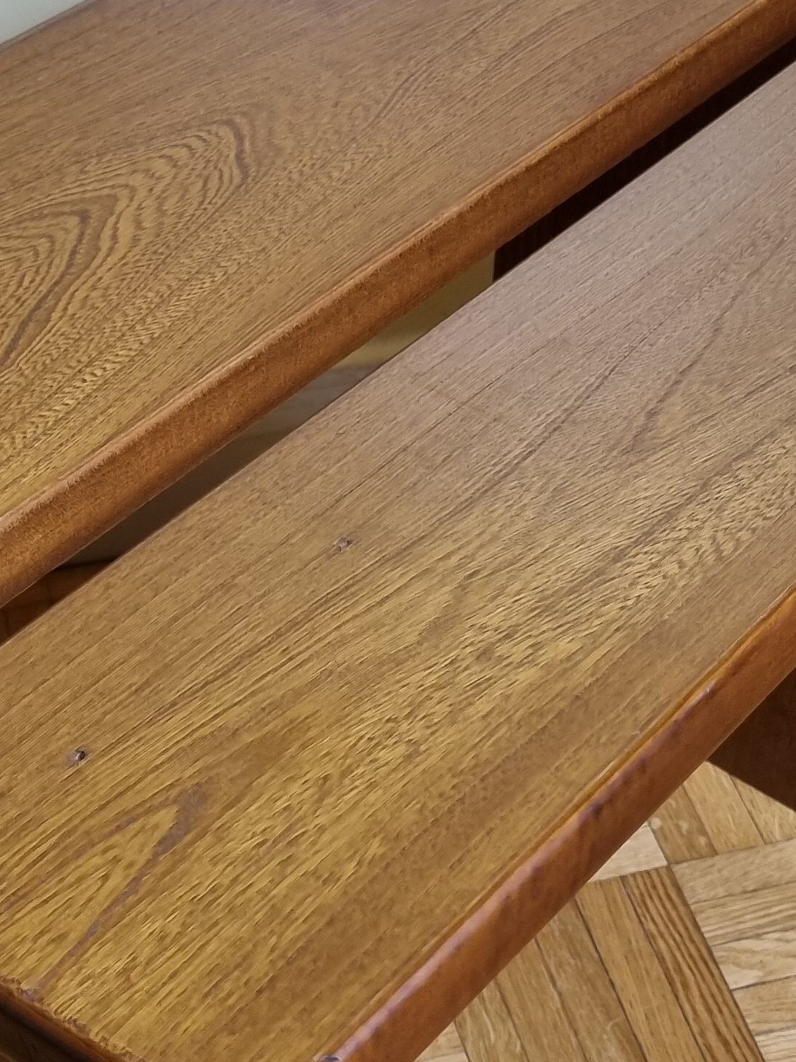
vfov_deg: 27.0
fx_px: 2208
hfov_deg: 20.4
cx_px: 349
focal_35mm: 72
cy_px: 572
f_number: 1.8
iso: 250
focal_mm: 5.4
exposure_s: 1/50
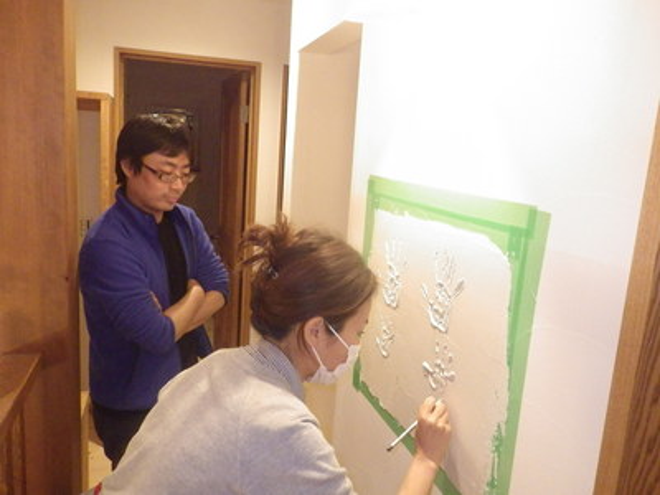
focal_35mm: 28
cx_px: 330
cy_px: 248
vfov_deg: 49.7
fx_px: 534
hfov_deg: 63.4
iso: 1600
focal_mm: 5
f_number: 3.5
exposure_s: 1/45
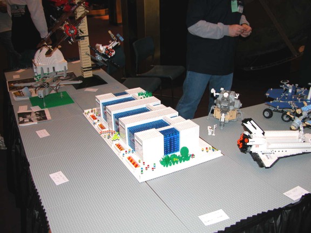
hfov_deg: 54.0
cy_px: 116
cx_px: 156
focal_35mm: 34
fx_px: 305
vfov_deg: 41.8
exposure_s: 1/60
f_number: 2.8
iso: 100
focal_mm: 8.9
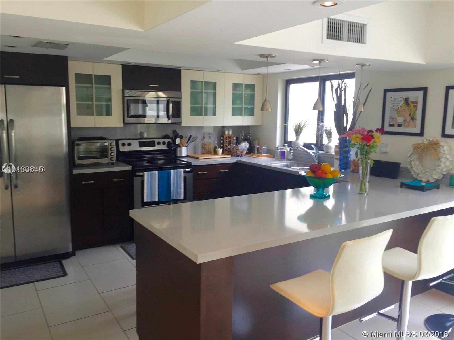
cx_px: 227
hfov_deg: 61.7
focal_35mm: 29
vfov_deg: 48.2
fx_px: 380
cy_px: 170
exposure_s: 1/60
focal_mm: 4.15
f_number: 2.2
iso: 40
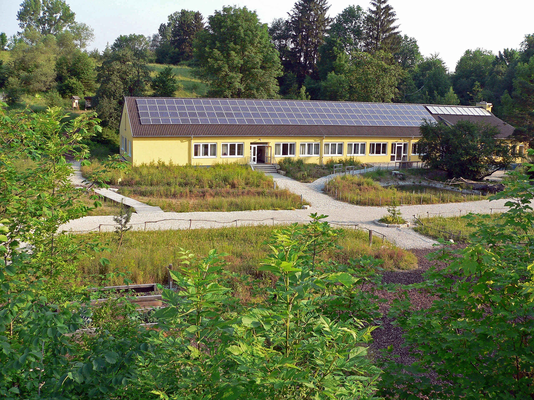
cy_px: 200
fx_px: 555
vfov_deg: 39.7
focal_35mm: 36
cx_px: 267
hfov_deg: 51.4
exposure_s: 1/200
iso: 80
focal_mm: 6
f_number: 4
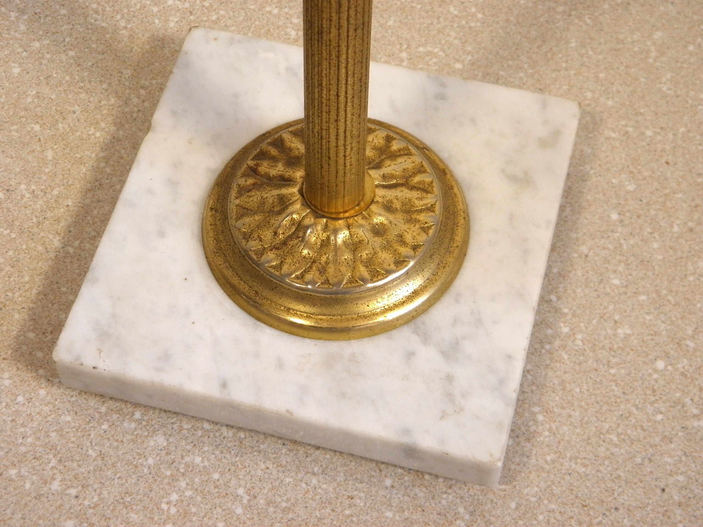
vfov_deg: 21.6
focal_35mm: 68
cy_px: 264
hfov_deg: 28.6
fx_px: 1381
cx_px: 352
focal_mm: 12.2
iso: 160
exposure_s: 1/50
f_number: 4.3
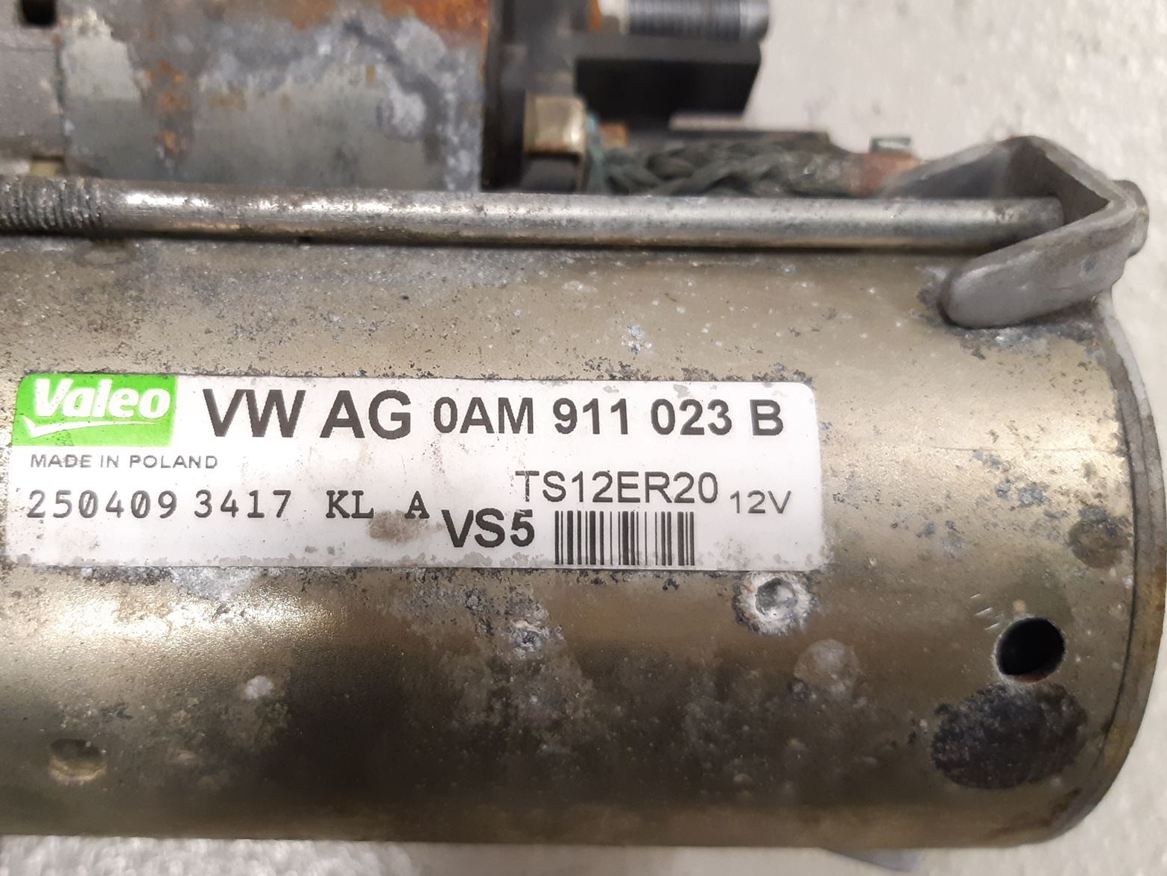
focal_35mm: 34
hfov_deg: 53.4
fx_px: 1146
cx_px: 442
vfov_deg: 41.8
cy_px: 432
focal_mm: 3.93
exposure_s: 1/33
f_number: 1.7
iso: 200
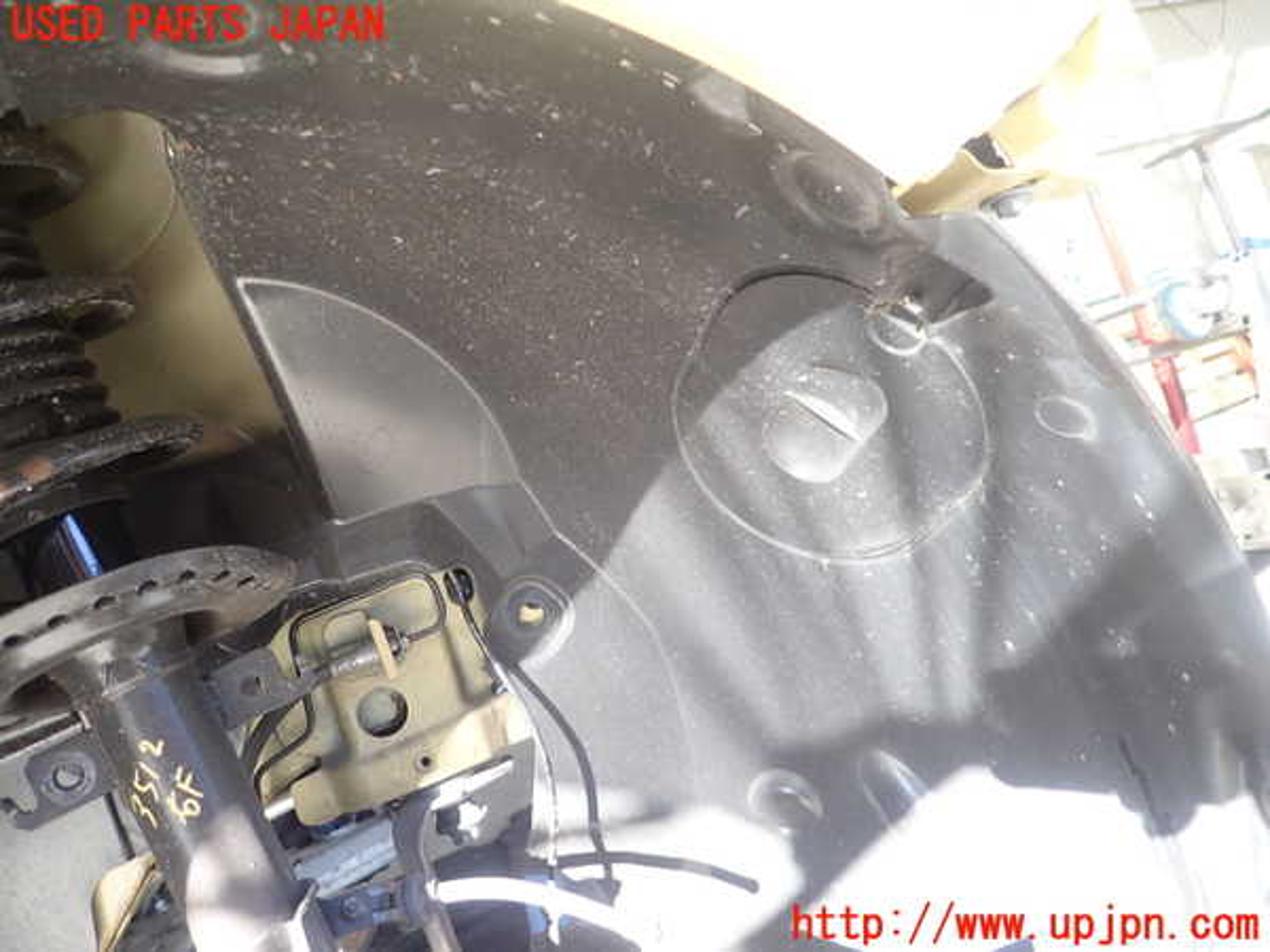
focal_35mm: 25
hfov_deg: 69.4
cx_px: 635
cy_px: 476
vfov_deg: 54.9
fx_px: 917
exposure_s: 1/60
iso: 160
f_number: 2
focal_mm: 4.5
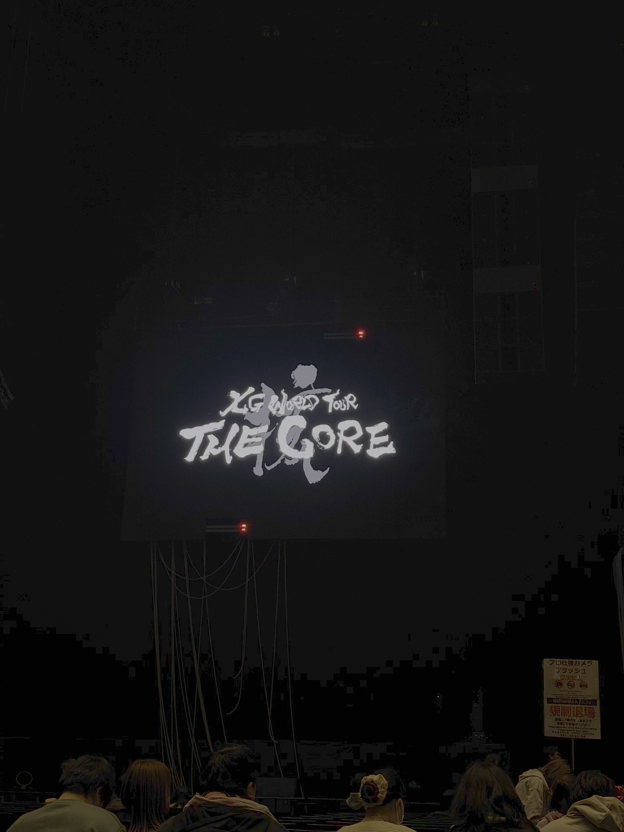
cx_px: 312
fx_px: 1154
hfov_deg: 30.3
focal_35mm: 48
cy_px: 416
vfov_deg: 39.7
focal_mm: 6.76
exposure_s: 1/45
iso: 250
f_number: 1.78
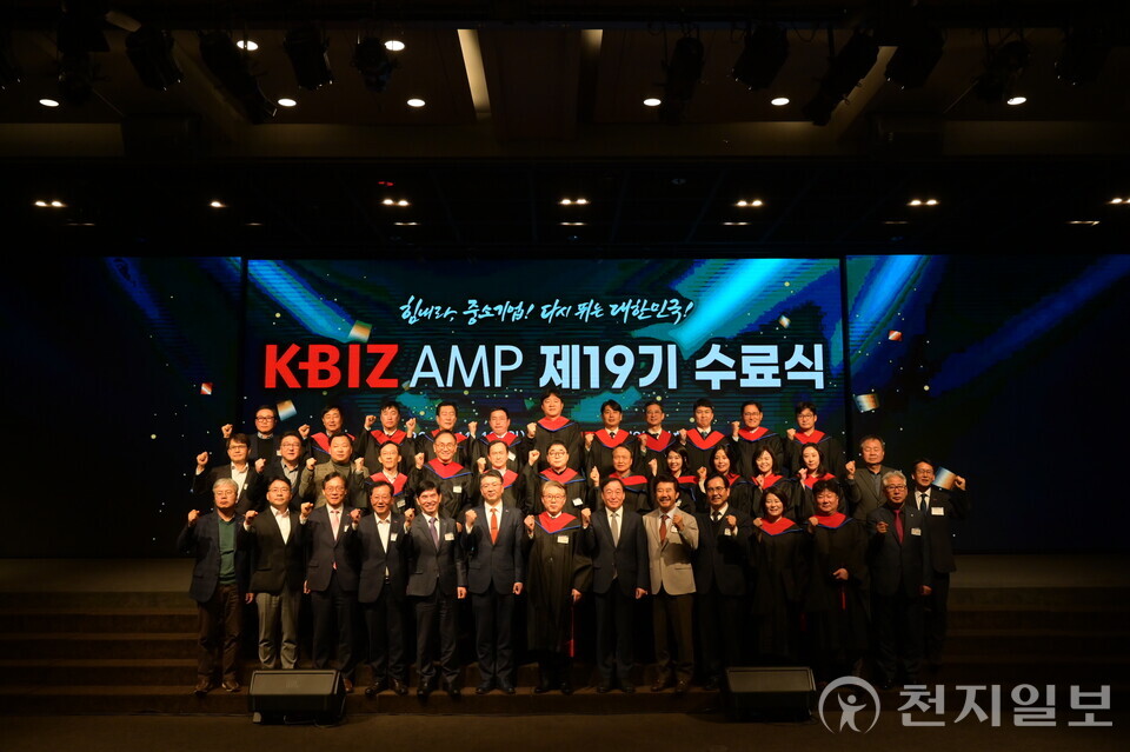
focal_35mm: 30
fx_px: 957
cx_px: 565
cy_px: 376
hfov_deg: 61.1
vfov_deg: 42.9
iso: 2500
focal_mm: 30.5
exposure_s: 1/250
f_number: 7.1
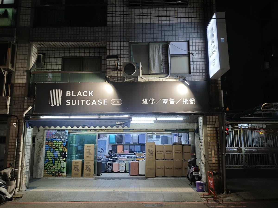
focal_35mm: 30
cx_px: 139
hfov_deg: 60.0
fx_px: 241
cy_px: 104
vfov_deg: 46.8
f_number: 1.63
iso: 160
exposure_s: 1/60
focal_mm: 8.72
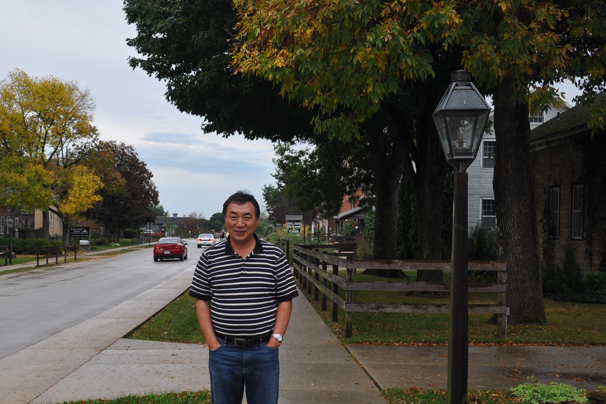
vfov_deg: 28.0
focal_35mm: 48
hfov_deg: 40.8
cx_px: 219
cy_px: 255
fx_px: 808
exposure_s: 1/60
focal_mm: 22
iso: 200
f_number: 3.8
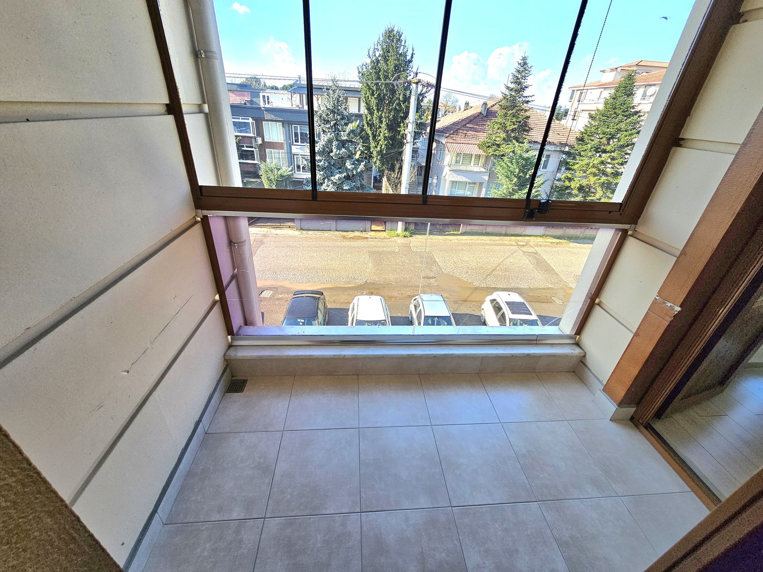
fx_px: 287
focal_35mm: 13
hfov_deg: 106.2
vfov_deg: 89.9
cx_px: 382
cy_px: 286
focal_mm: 2.2
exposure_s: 1/286
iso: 64
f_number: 2.2
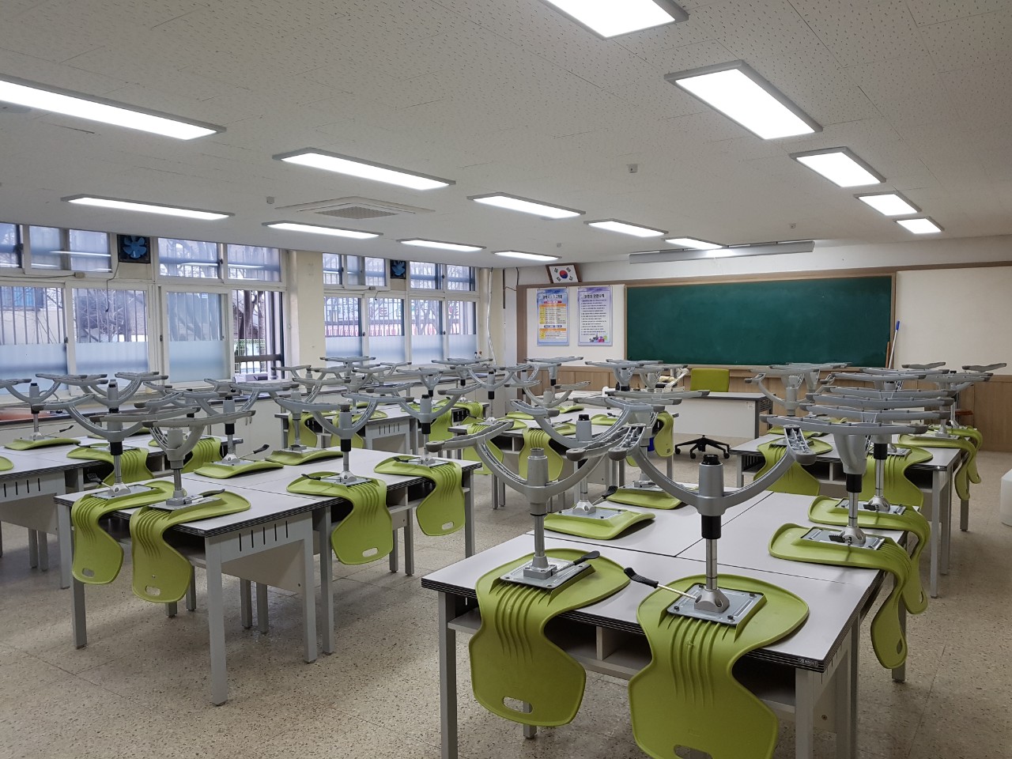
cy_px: 380
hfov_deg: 67.3
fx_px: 760
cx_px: 506
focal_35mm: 26
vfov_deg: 53.1
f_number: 1.7
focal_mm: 4.2
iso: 80
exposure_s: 1/120
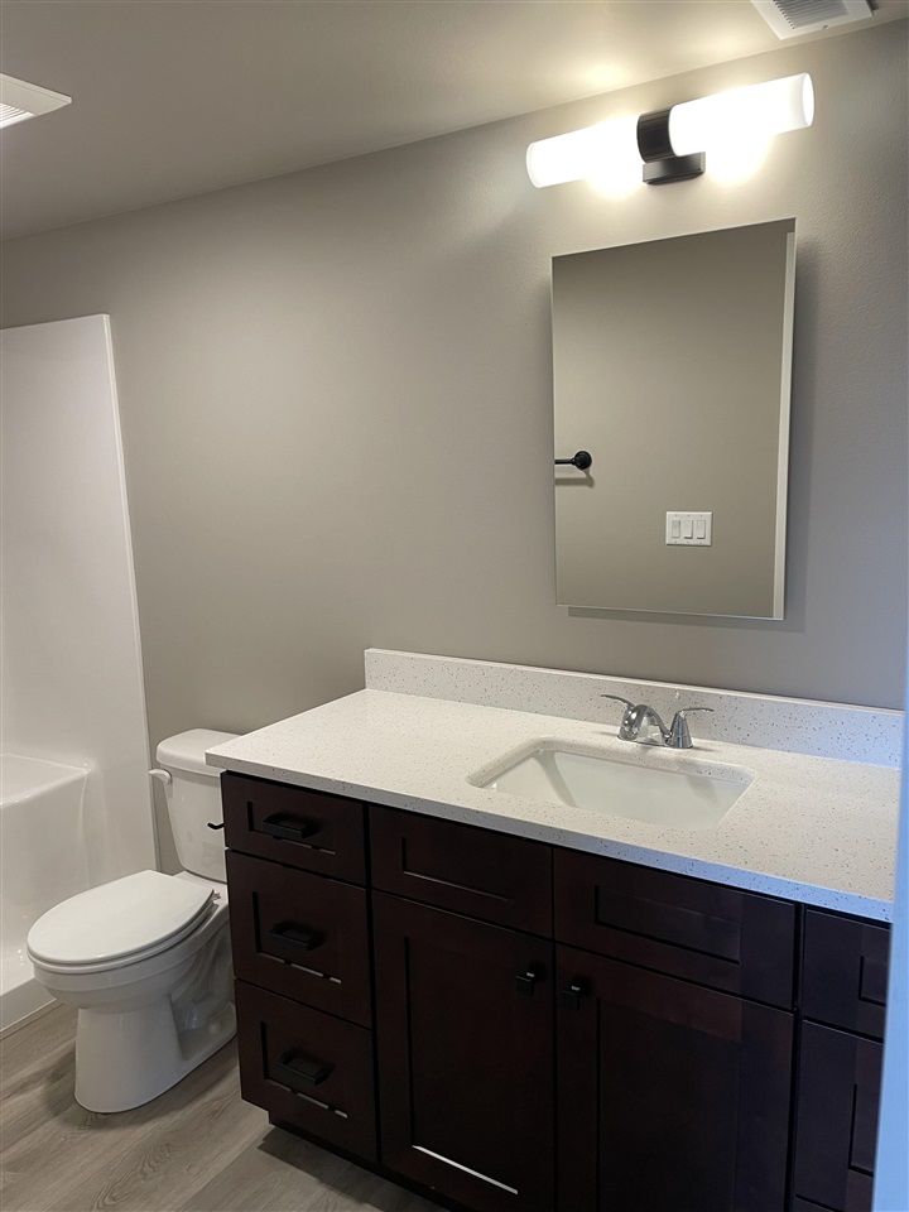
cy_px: 606
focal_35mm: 26
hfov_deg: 53.1
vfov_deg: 67.3
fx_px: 910
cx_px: 454
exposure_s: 1/60
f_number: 1.6
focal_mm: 4.2
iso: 100
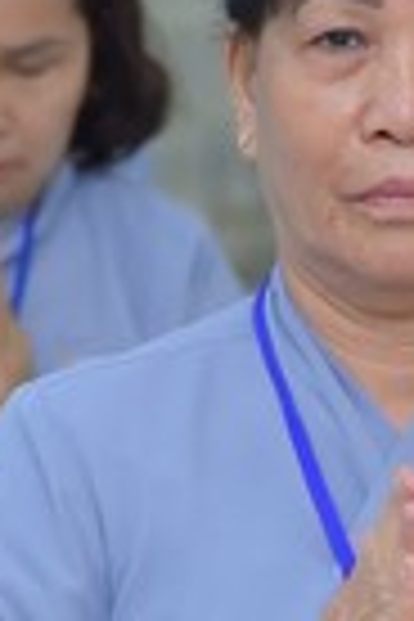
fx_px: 9763
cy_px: 644
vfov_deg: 3.6
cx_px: 259
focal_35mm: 566
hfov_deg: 2.4
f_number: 5
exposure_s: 1/160
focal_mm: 120
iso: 1250
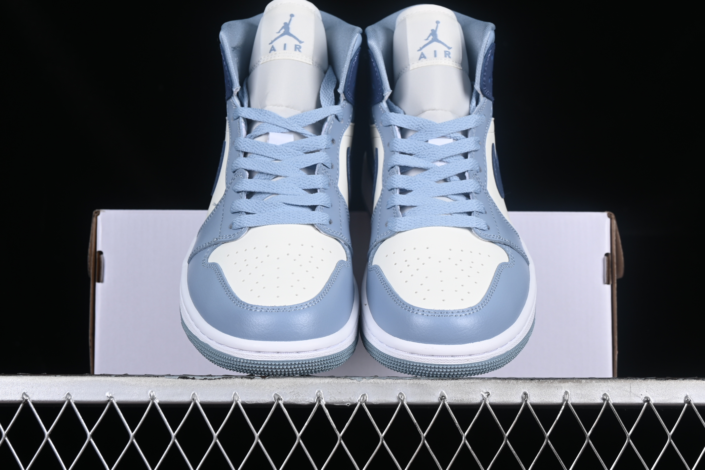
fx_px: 1469
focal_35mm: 75
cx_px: 352
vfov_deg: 18.2
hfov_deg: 27.0
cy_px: 235
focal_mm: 50
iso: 160
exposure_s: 1/80
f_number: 8
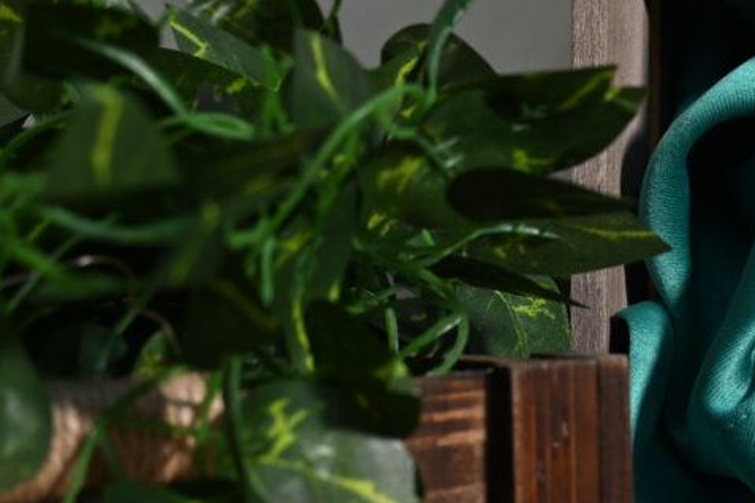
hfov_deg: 8.4
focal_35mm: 236
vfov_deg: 5.8
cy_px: 91
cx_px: 1277
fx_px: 4949
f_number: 4
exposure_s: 1/40
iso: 125
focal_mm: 55
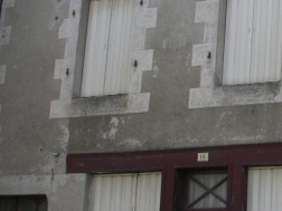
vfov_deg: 14.3
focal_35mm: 103
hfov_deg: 17.9
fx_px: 839
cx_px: 360
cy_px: 64
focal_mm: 7.85
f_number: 6
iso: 100
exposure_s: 1/231
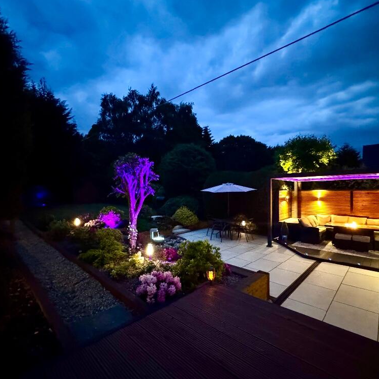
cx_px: 190
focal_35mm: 17
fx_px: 211
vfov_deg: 84.0
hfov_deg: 84.0
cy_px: 193
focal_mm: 2.22
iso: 2500
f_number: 2.2
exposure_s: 1/17
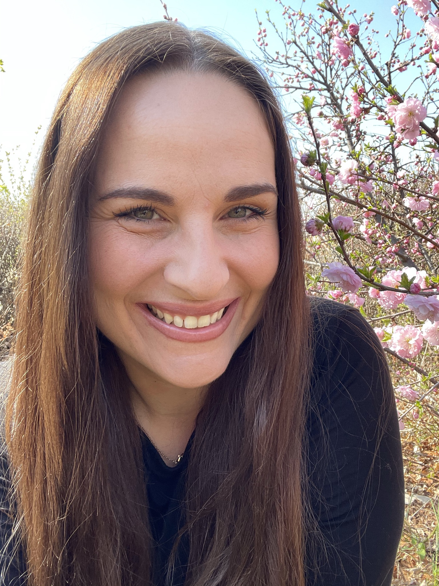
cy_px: 293
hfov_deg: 46.8
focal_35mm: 30
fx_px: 507
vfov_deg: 60.0
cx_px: 220
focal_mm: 2.71
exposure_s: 1/121
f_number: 2.2
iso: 40
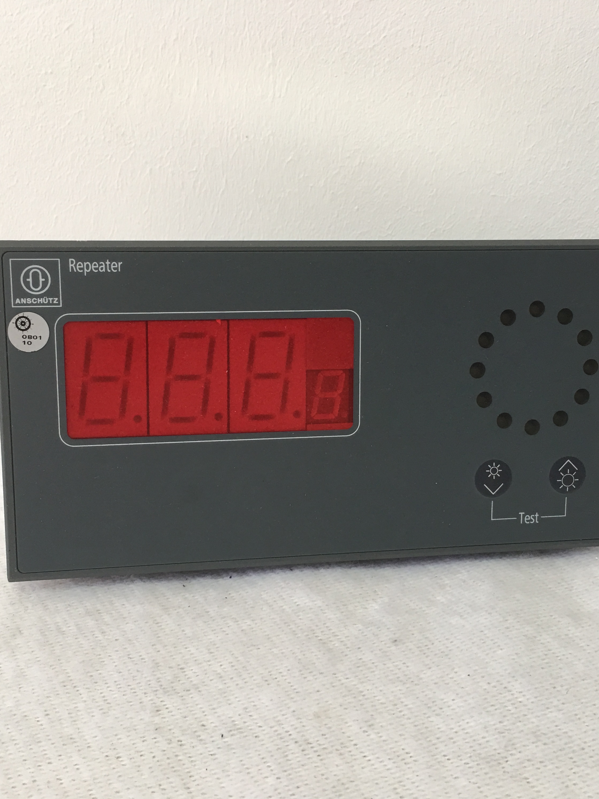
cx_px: 291
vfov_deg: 47.9
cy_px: 402
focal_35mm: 39
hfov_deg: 36.8
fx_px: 900
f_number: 2.2
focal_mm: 4.15
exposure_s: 1/33
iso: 32
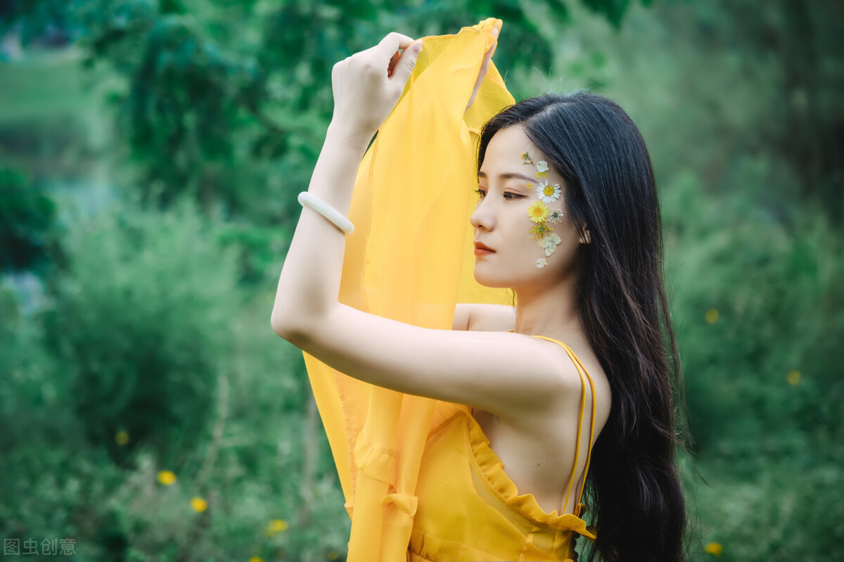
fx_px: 2601
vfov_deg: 12.3
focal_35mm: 111
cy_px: 281
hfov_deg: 18.4
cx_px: 422
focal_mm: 111
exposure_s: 1/125
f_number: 5
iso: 160
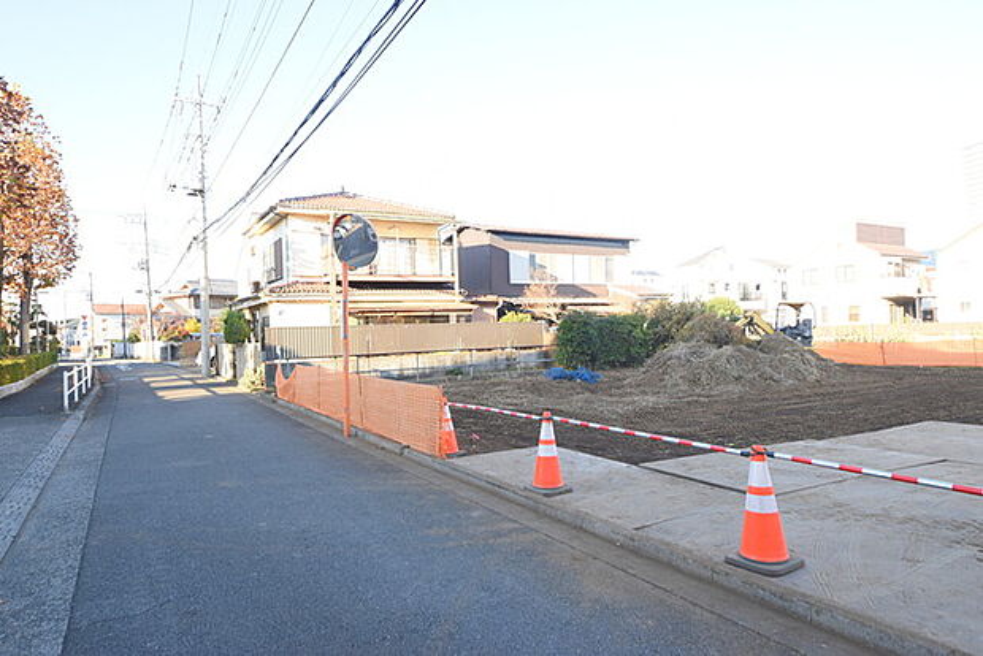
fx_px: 574
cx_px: 492
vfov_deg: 59.5
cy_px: 328
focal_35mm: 21
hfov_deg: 81.2
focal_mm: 14
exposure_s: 1/200
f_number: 7.1
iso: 400
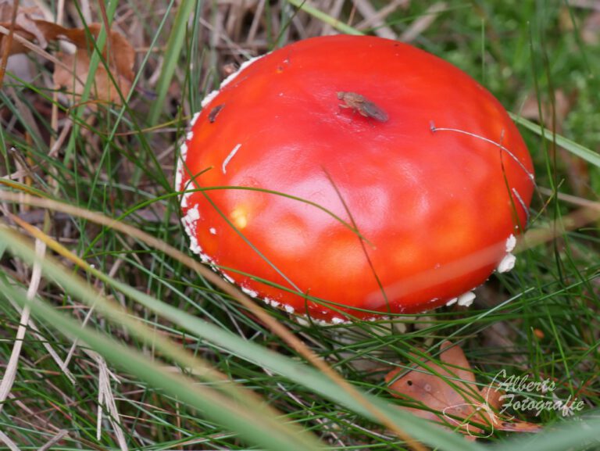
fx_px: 3053
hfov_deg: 11.2
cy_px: 226
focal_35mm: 176
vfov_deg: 8.4
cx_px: 300
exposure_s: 1/30
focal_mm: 88
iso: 800
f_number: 10
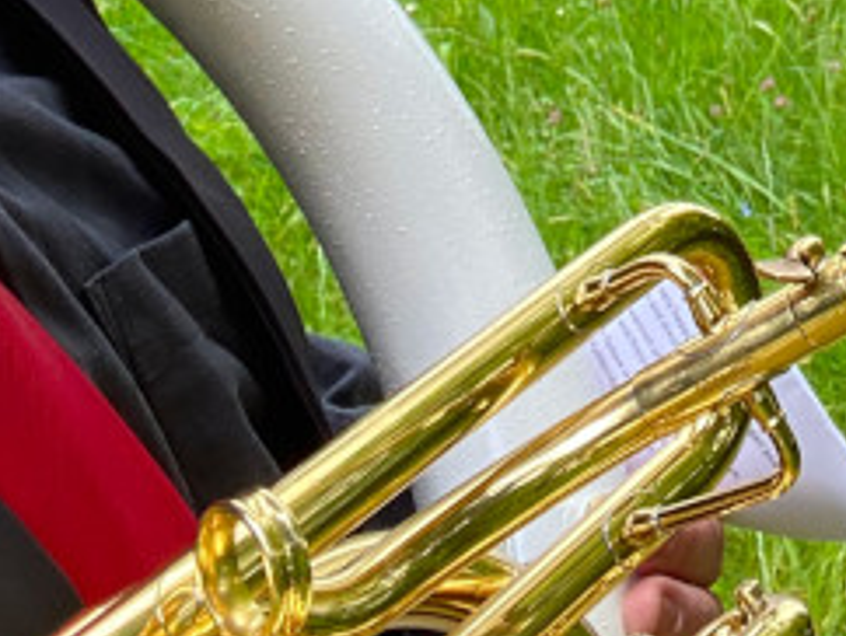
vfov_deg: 14.0
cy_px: -489
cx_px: 738
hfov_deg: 20.3
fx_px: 2324
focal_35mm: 95
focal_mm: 2.71
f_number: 2.2
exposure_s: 1/122
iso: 32
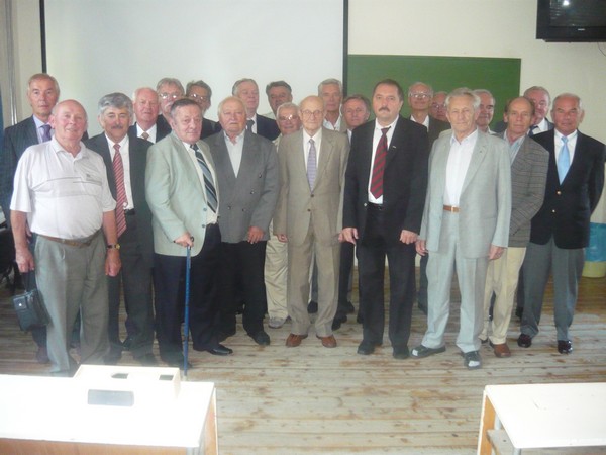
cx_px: 303
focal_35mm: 33
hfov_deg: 55.4
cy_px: 228
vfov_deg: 42.9
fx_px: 578
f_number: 2.8
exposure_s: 1/30
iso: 640
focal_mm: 5.5
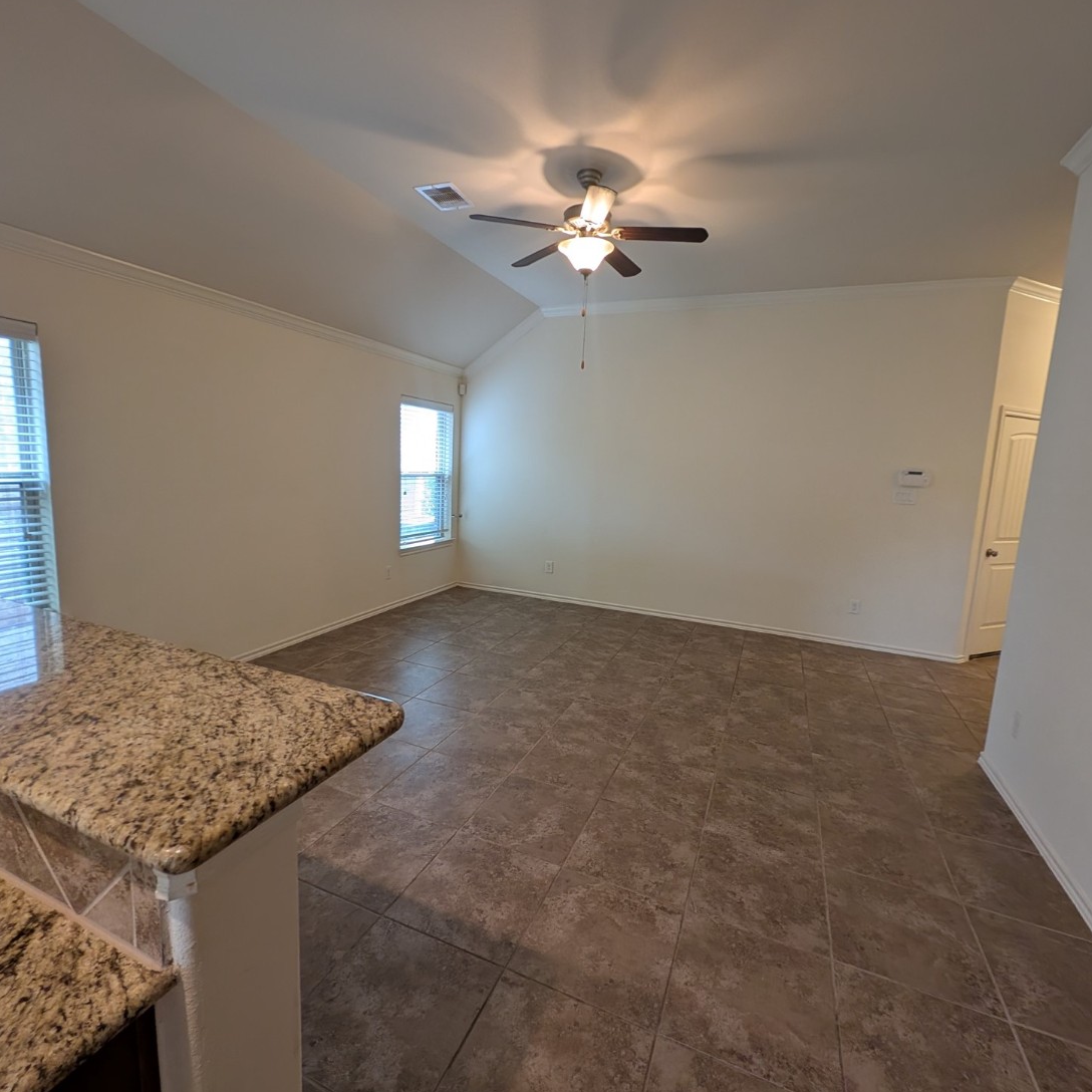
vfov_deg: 91.1
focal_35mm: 15
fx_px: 535
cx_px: 563
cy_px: 536
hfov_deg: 91.1
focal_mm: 2.23
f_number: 1.95
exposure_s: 1/40
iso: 111
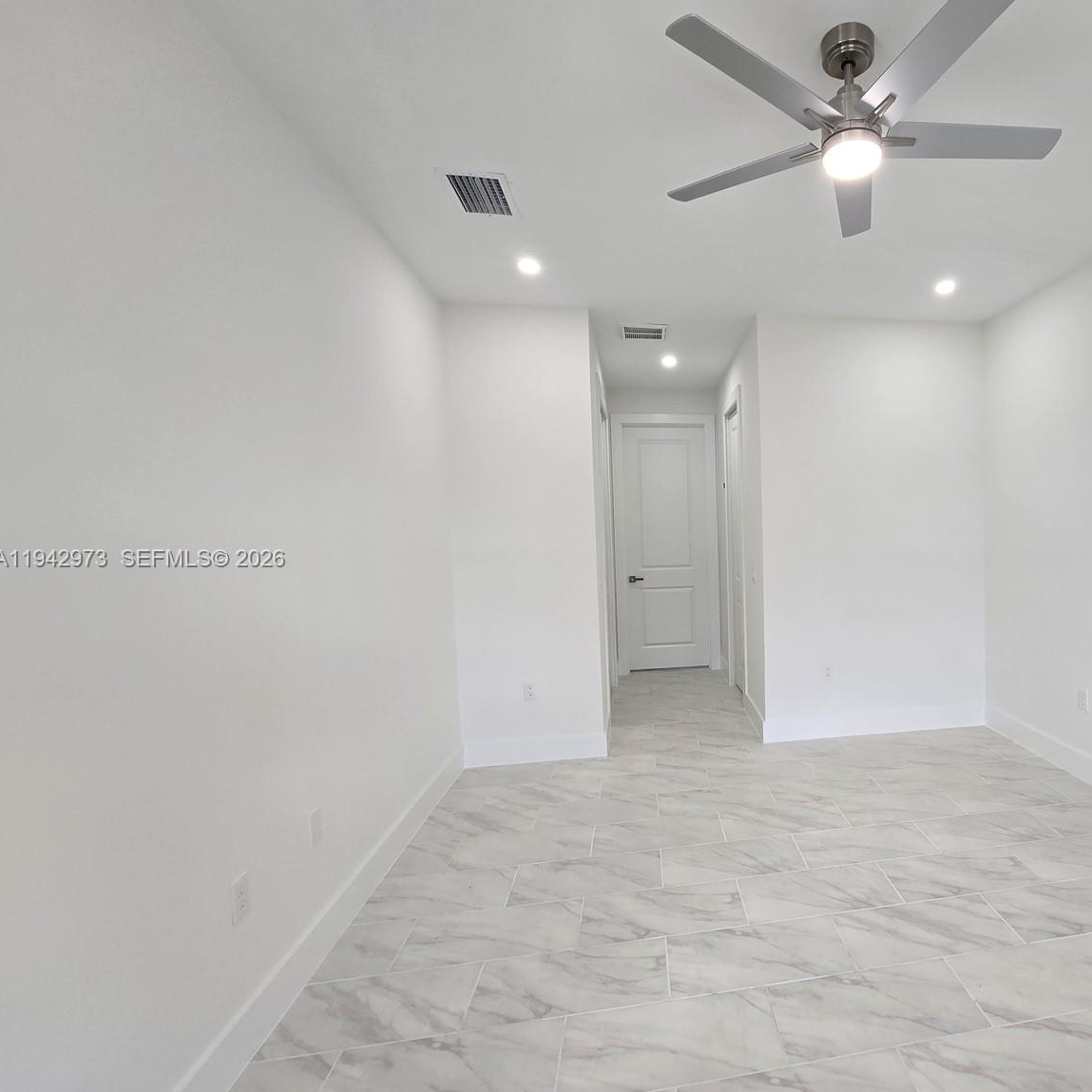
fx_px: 571
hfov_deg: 83.7
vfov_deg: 87.4
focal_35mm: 16
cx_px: 749
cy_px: 560
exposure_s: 1/60
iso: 50
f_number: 2.2
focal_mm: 2.2
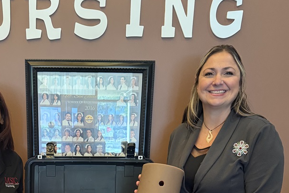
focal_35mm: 49
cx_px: 85
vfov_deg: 25.0
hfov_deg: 39.6
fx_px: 394
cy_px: 228
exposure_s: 1/60
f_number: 1.78
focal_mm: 6.76
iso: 500
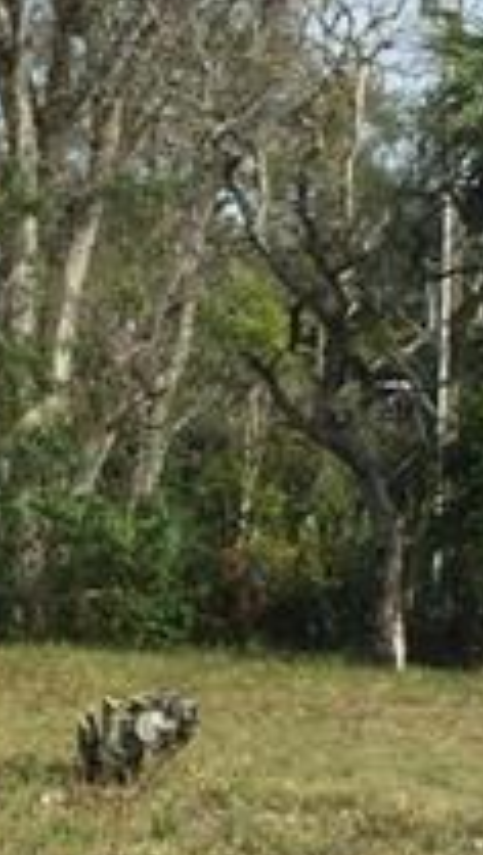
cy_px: 843
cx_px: 135
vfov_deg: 18.0
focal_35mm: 116
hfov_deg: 10.5
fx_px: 2634
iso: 32
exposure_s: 1/1276
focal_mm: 4.15
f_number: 2.2
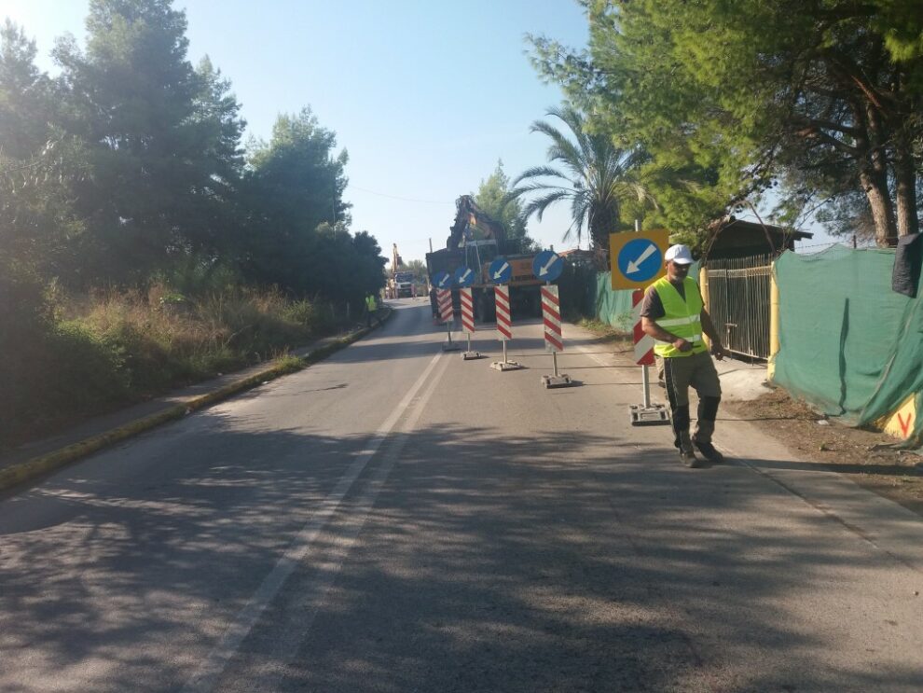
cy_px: 346
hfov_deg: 63.4
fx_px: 747
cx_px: 462
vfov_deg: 49.8
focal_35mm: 28
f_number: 1.9
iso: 64
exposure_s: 1/997
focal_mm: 3.7
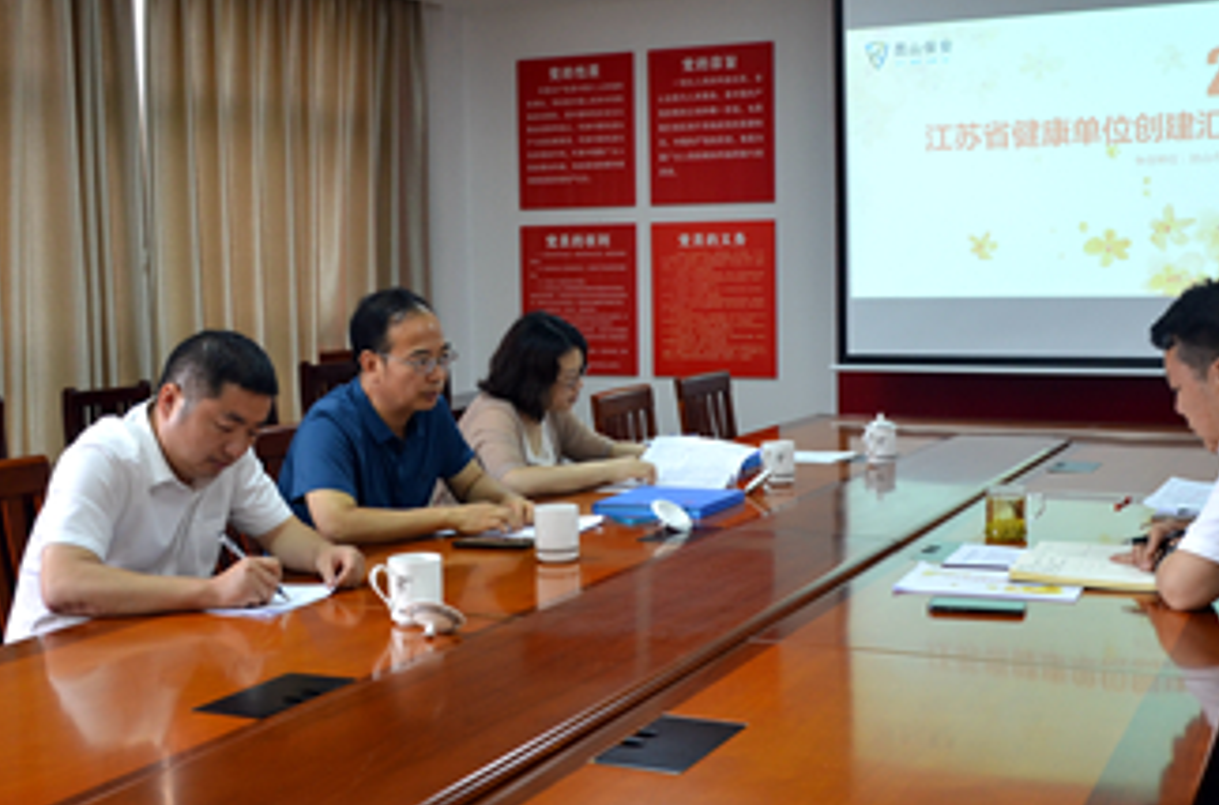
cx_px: 677
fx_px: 1722
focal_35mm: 51
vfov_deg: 26.3
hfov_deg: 38.9
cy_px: 359
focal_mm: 22
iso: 320
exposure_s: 1/80
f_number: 3.5
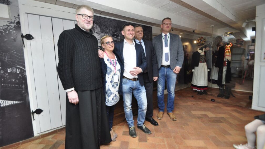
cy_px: 68
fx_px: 112
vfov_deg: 67.0
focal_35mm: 16
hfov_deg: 99.4
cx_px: 130
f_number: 3.5
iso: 640
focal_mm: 10
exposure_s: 1/125
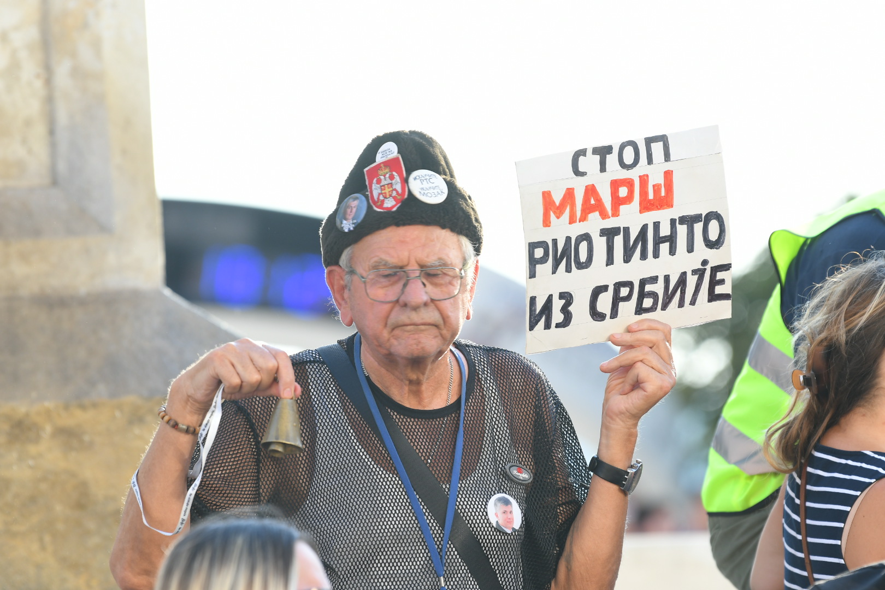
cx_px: 442
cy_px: 295
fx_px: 7374
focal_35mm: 300
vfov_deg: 4.6
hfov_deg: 6.9
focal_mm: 200
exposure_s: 1/250
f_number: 4
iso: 200
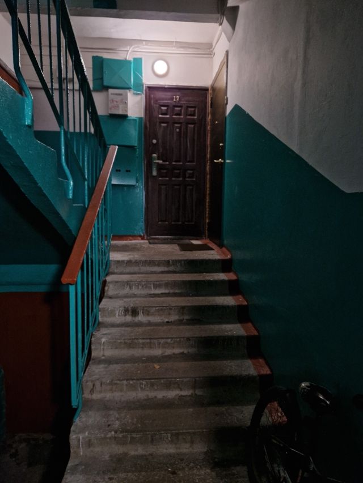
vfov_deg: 73.9
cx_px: 182
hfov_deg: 58.9
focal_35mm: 23
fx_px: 322
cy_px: 242
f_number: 1.8
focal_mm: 5.4
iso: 640
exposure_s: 1/25
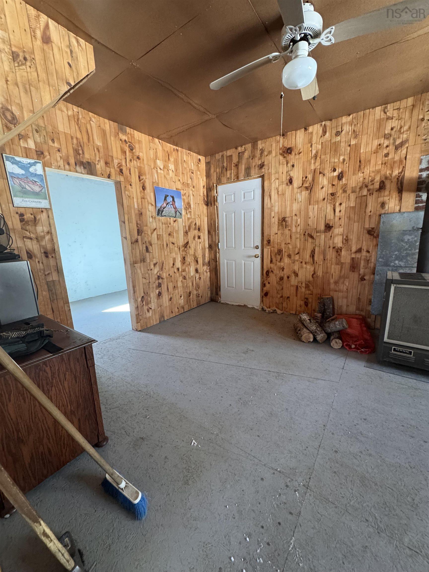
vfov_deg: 102.1
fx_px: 231
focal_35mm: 14
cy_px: 286
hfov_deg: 85.7
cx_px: 214
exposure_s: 1/60
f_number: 2.2
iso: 400
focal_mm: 2.22
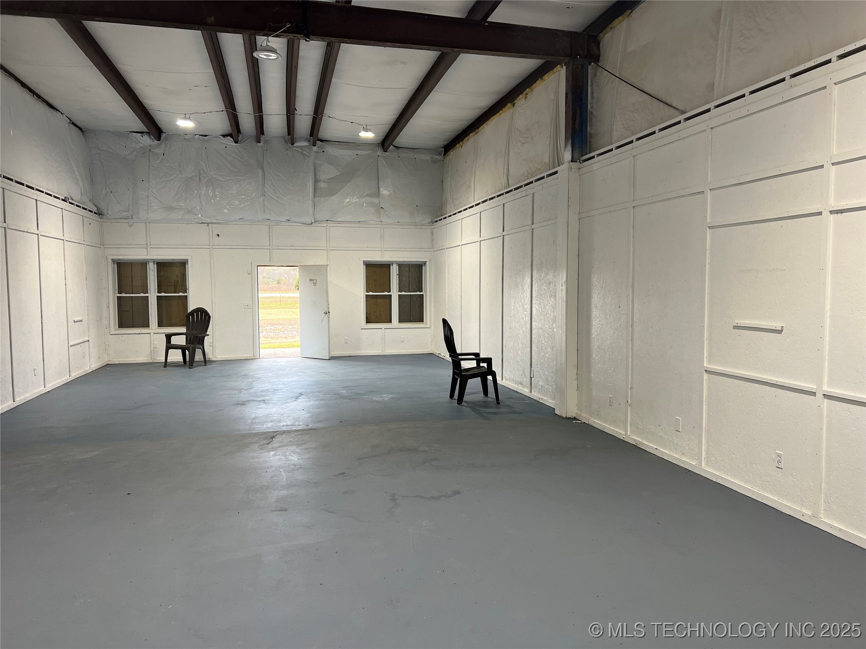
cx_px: 433
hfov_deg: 67.3
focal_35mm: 26
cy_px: 324
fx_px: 650
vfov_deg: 53.1
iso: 64
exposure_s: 1/120
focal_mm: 5.7
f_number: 1.5
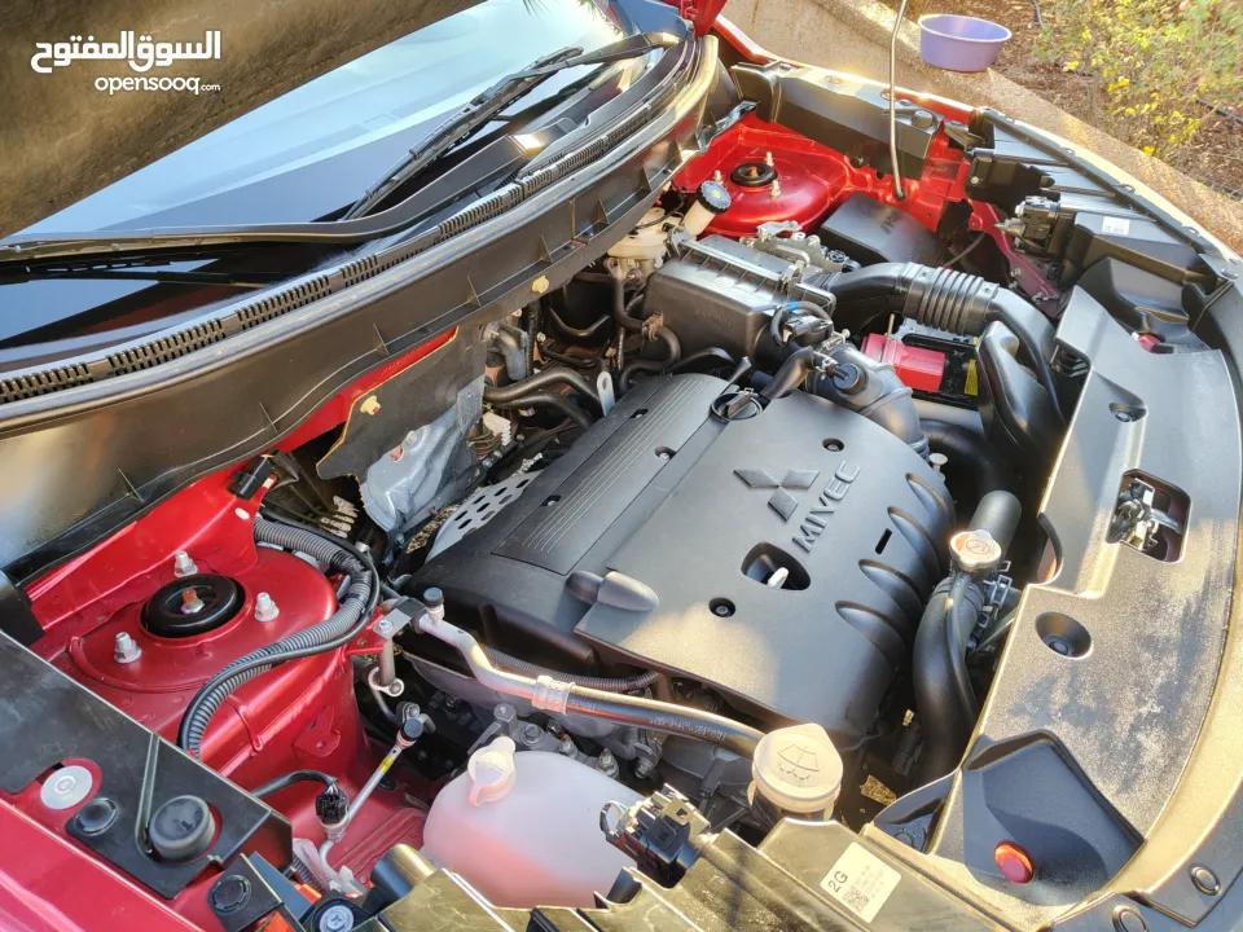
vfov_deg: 56.8
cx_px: 622
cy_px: 466
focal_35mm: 24
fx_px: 862
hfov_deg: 71.6
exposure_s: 1/118
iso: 50
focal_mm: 5.59
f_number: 1.8
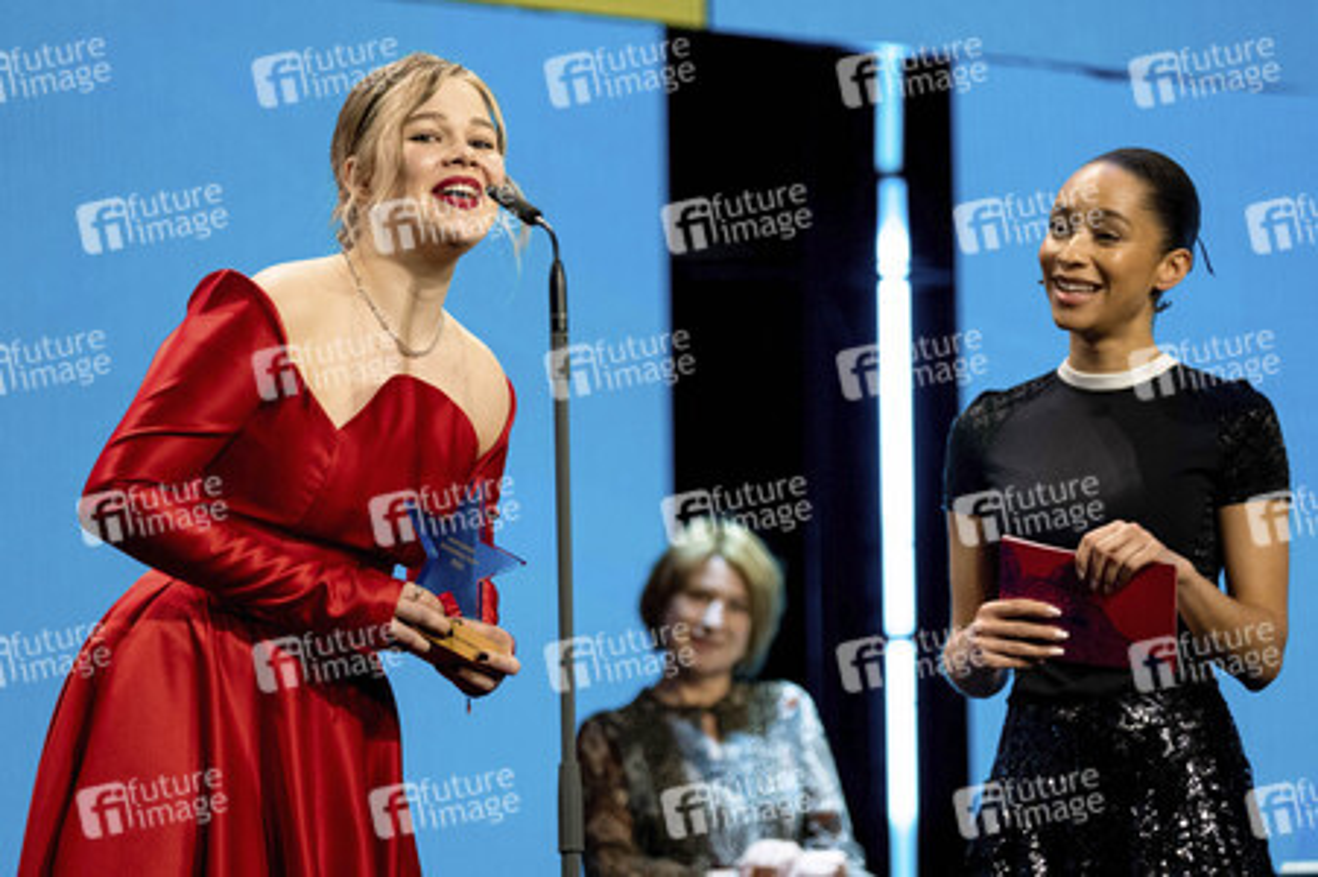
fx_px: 6548
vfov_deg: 7.7
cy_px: 438
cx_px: 659
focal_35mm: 179
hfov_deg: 11.5
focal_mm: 119.2
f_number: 2.8
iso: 2500
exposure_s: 1/340
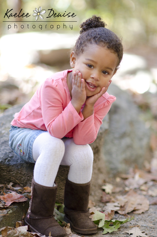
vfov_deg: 16.1
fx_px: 838
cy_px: 118
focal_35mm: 128
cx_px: 78
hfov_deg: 10.7
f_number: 1.4
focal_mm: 85
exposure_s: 1/2500
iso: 1600
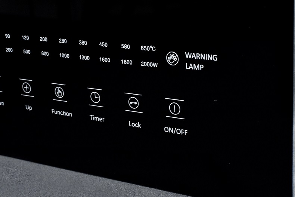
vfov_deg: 17.1
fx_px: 654
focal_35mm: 80
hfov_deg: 25.4
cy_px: 101
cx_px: 146
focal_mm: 35
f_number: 8
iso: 1600
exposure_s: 1/80
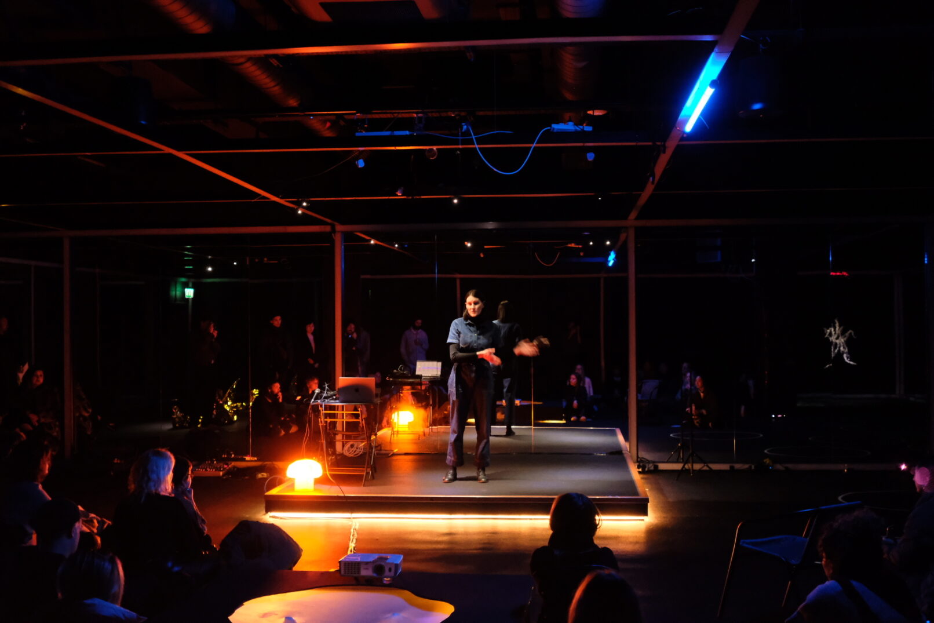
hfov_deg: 47.4
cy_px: 312
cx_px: 467
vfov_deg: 32.6
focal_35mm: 41
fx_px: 1064
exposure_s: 1/15
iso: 6400
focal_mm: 27
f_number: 2.8
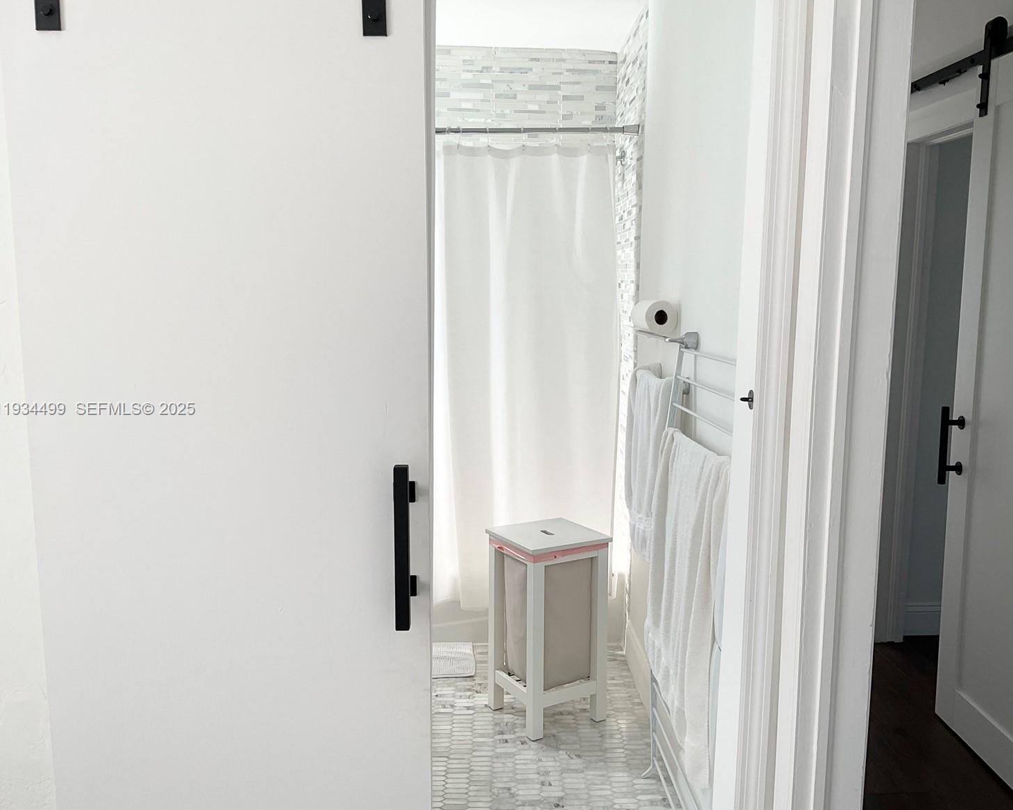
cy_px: 410
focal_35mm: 31
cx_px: 533
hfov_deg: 57.1
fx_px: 929
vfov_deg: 47.1
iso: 20
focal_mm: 3
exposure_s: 1/122
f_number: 1.8
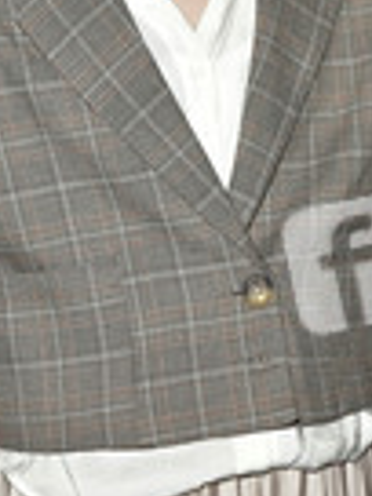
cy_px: 66
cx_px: 139
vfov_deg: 12.0
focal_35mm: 164
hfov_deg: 9.0
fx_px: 2350
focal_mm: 58
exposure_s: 1/250
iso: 1250
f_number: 6.3
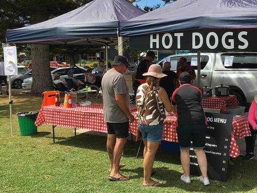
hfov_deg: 43.9
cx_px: 179
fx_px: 312
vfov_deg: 34.3
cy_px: 86
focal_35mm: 42
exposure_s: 1/1241
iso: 25
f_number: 2.2
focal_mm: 4.15
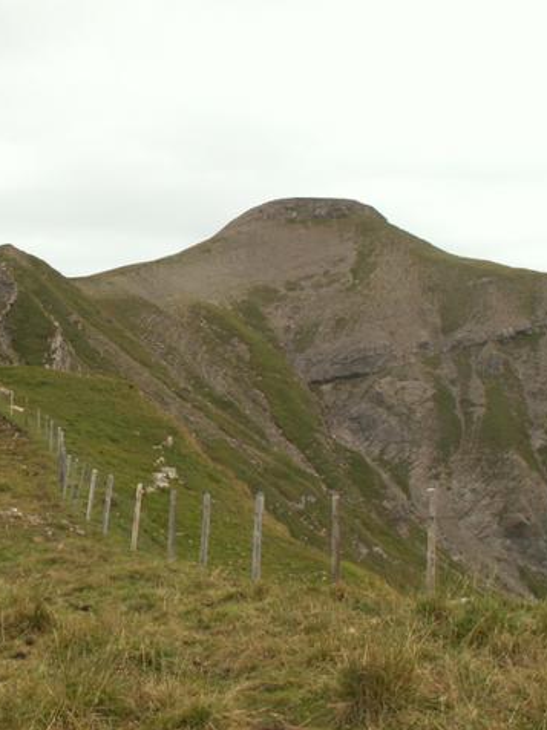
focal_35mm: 47
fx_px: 992
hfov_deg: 29.9
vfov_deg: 40.5
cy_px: 366
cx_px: 90
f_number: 4.5
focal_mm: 5.86
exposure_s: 1/100
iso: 50
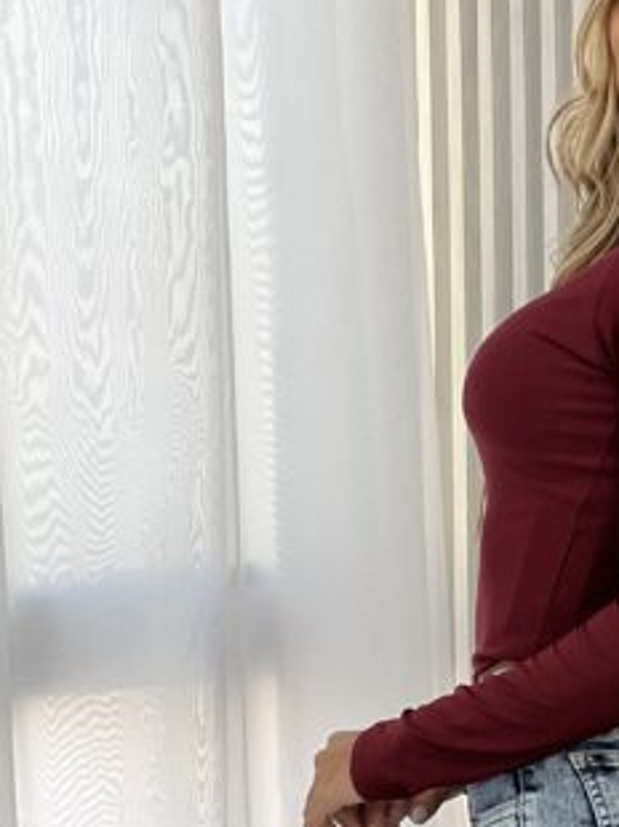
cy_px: 1023
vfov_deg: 8.4
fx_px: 5539
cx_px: 651
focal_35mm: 232
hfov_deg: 6.4
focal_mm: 9
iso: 64
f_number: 2.8
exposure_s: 1/120
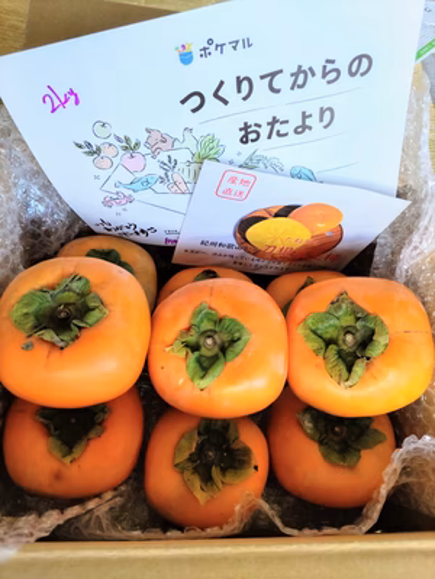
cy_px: 290
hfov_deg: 53.1
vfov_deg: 67.3
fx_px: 436
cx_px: 218
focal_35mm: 26
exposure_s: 1/50
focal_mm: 4.8
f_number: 1.79
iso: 236
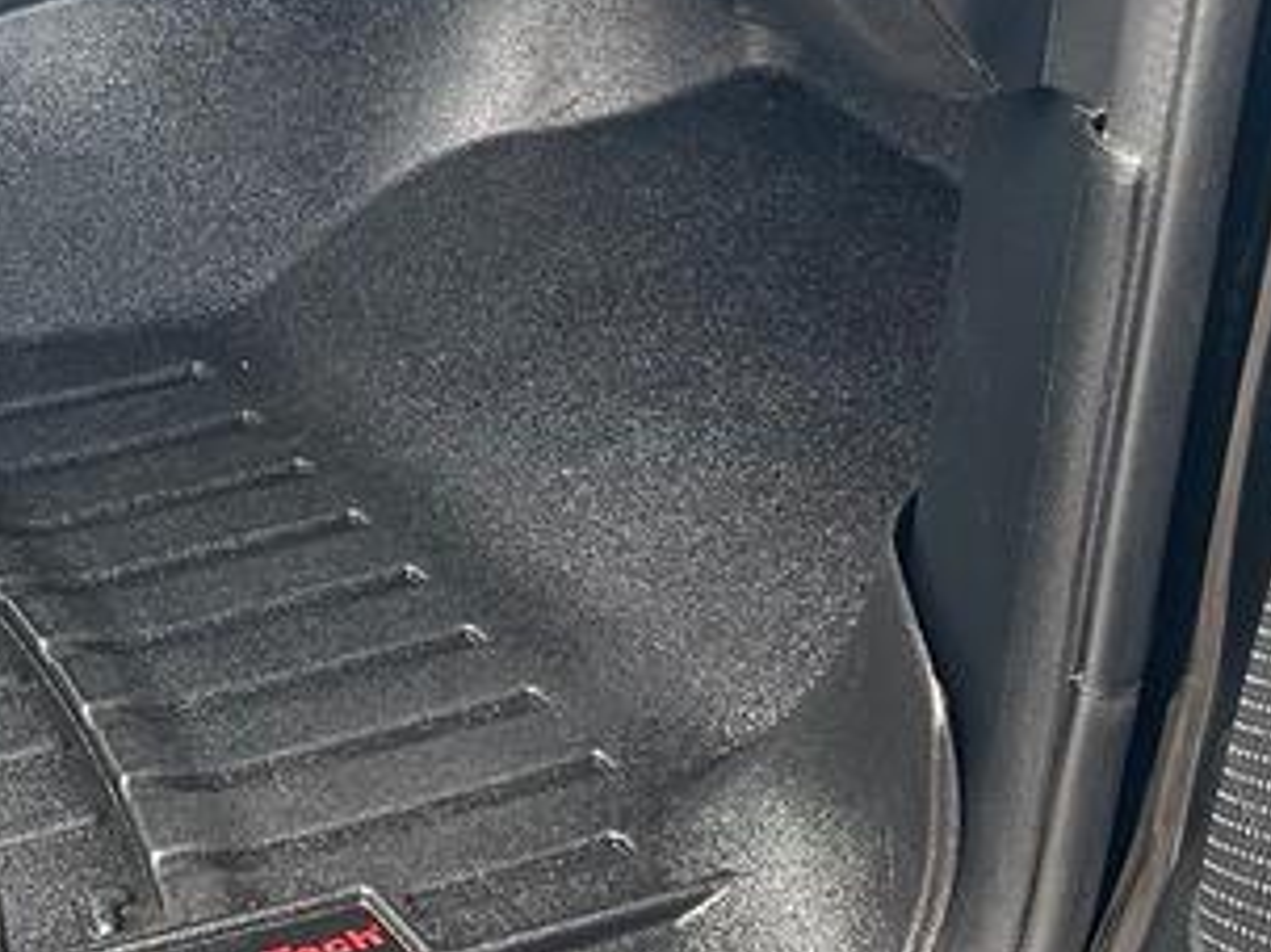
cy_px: -247
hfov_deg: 16.7
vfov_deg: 13.0
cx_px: -440
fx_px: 4037
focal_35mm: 110
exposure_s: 1/171
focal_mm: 5.7
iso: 50
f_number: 1.5
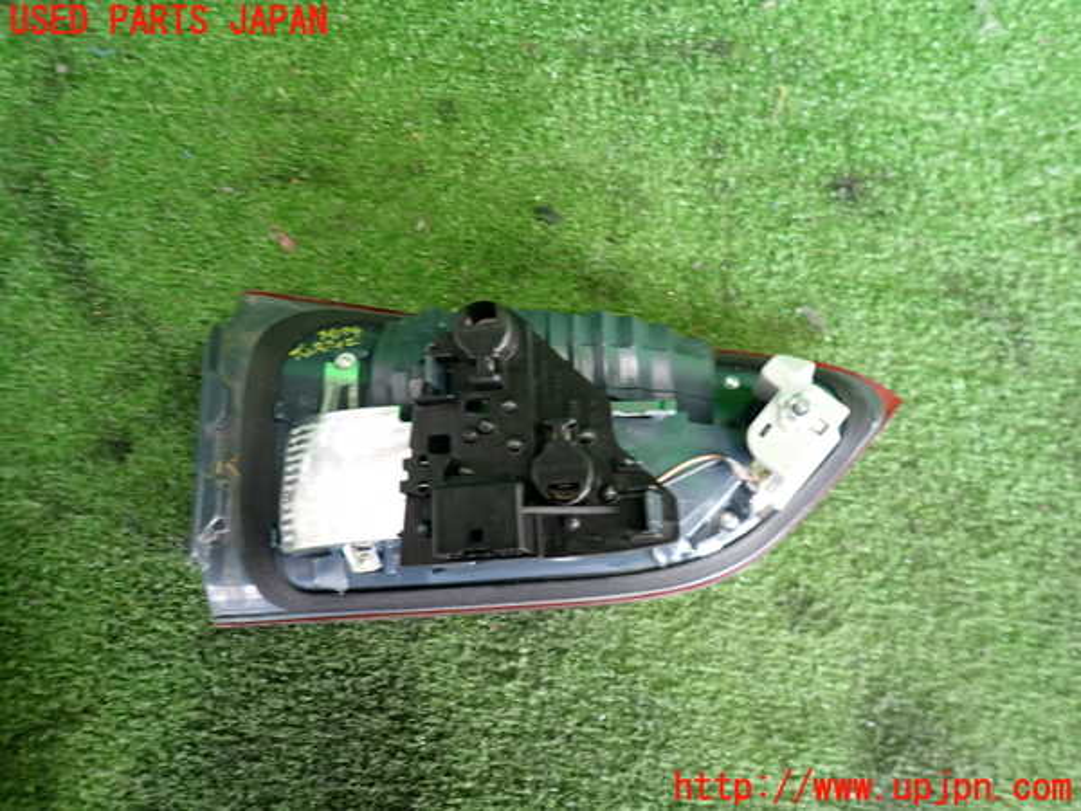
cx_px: 540
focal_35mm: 25
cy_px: 406
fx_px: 781
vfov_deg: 54.9
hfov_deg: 69.4
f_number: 2
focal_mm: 4.5
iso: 320
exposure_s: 1/30
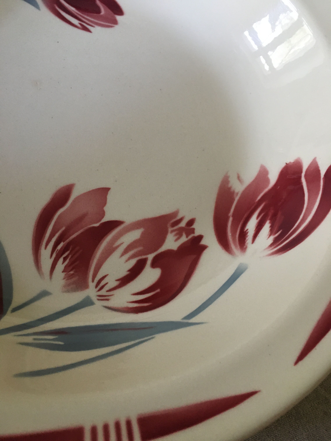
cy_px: 220
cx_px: 166
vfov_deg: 61.7
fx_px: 370
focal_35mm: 29
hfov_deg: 48.2
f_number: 2.2
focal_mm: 4.15
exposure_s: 1/30
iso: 160
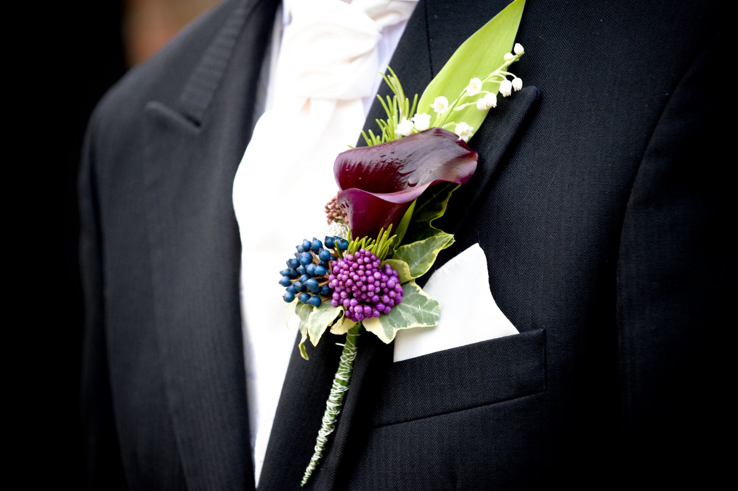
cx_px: 369
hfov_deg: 15.2
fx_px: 2766
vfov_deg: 10.1
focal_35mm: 135
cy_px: 246
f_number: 5.6
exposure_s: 1/125
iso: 1250
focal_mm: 135
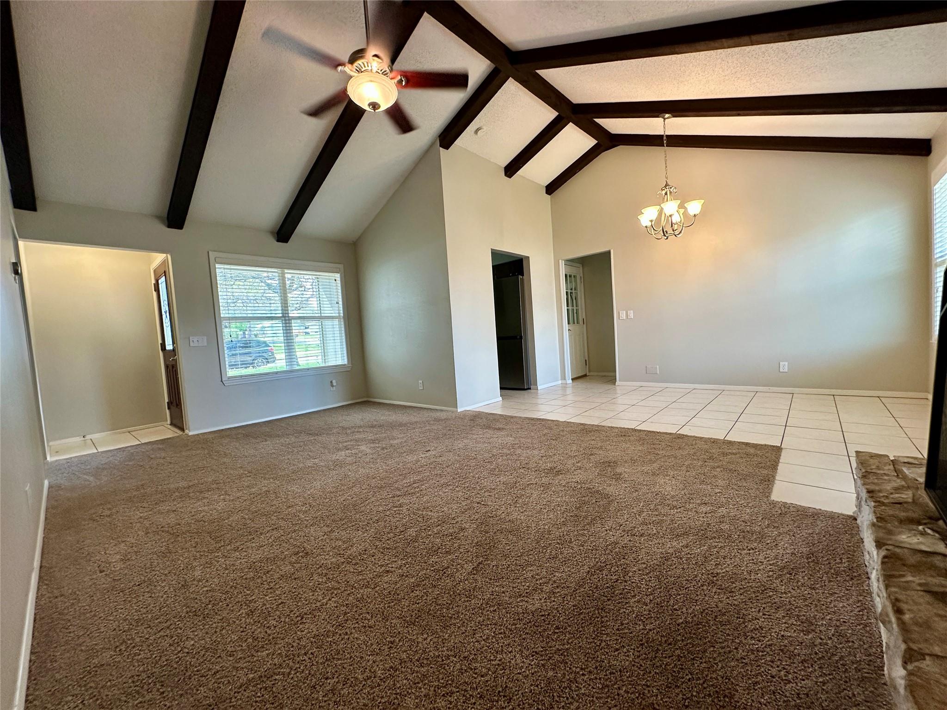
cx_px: 474
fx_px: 383
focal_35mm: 14
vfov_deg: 85.7
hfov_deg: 102.1
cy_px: 355
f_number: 2.2
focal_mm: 2.22
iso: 250
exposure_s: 1/120
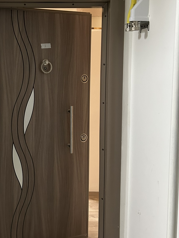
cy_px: 81
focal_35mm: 44
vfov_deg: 42.4
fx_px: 303
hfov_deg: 32.0
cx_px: 37
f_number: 1.5
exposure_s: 1/50
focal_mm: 5.7
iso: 500
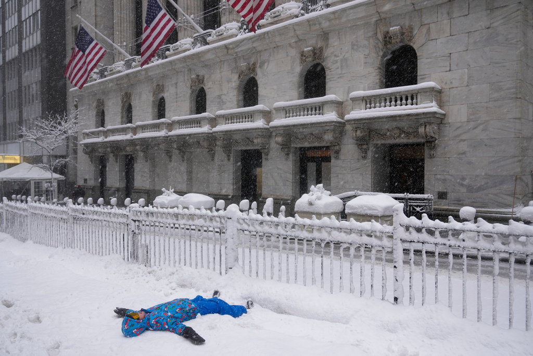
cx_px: 266
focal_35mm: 29
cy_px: 178
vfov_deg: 45.0
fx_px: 429
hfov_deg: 63.7
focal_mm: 29
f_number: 5
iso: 400
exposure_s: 1/200
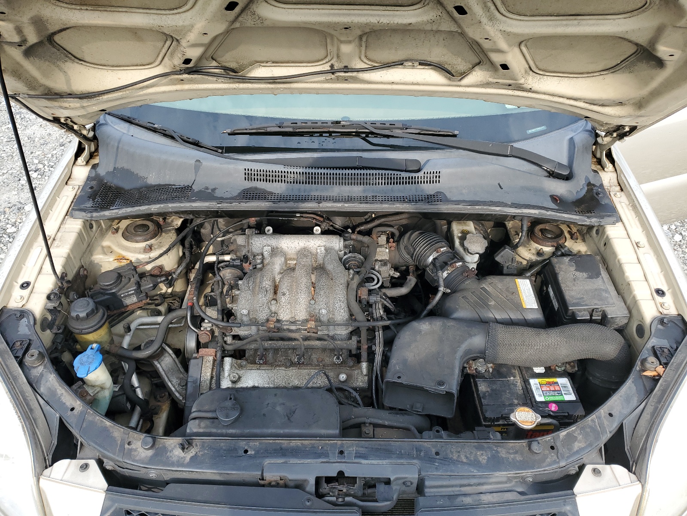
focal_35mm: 26
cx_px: 344
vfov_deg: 53.1
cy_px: 258
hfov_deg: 67.3
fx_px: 516
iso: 50
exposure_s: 1/667
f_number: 1.5
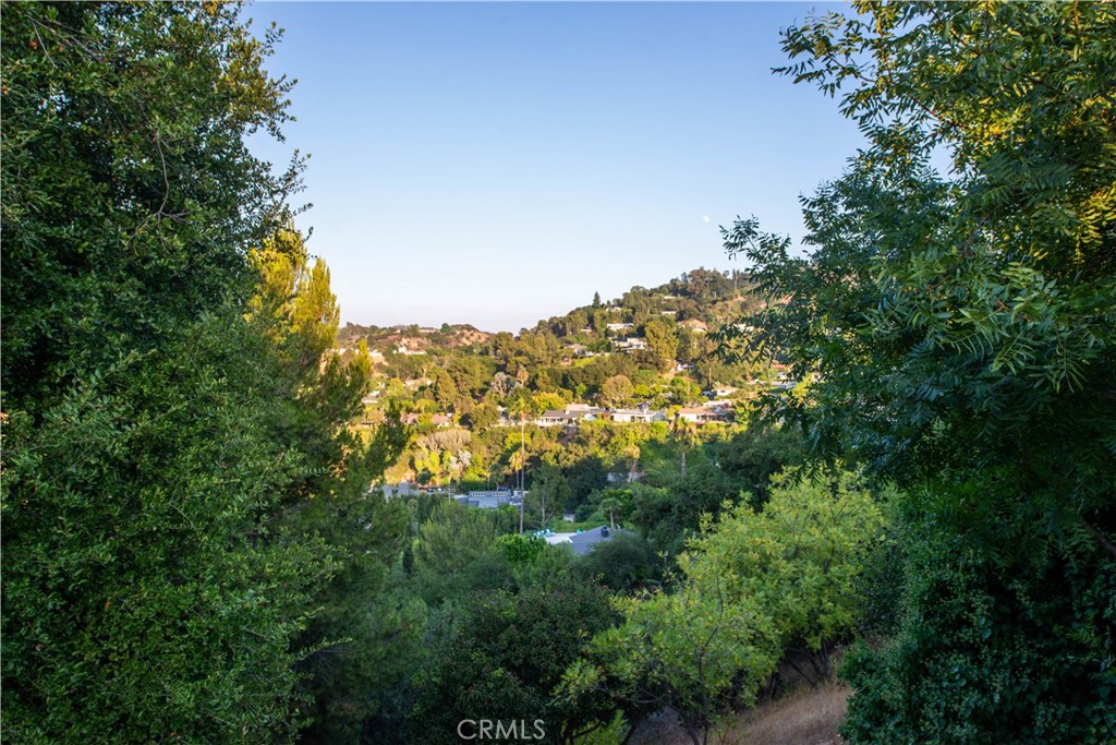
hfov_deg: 73.7
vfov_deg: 53.1
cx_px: 558
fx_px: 744
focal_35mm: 24
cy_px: 372
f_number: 7.1
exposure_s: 1/320
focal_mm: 24
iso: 400
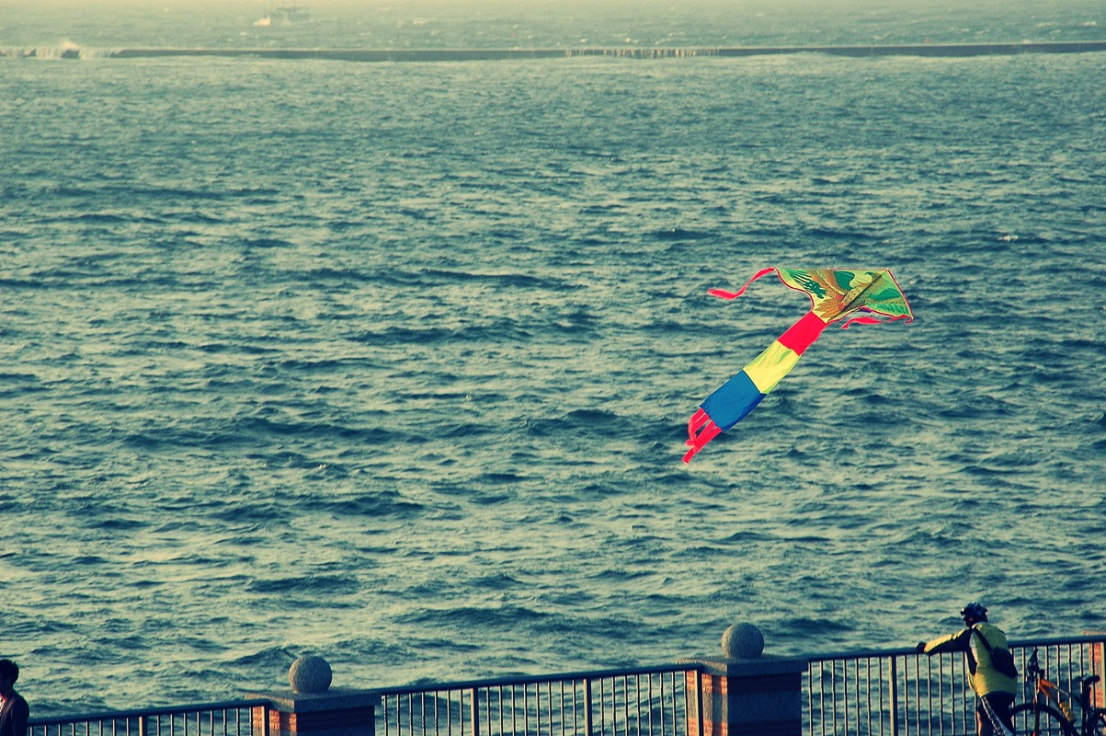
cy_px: 368
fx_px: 9209
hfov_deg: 6.9
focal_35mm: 300
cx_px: 553
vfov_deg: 4.6
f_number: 10
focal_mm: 200
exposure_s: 1/160
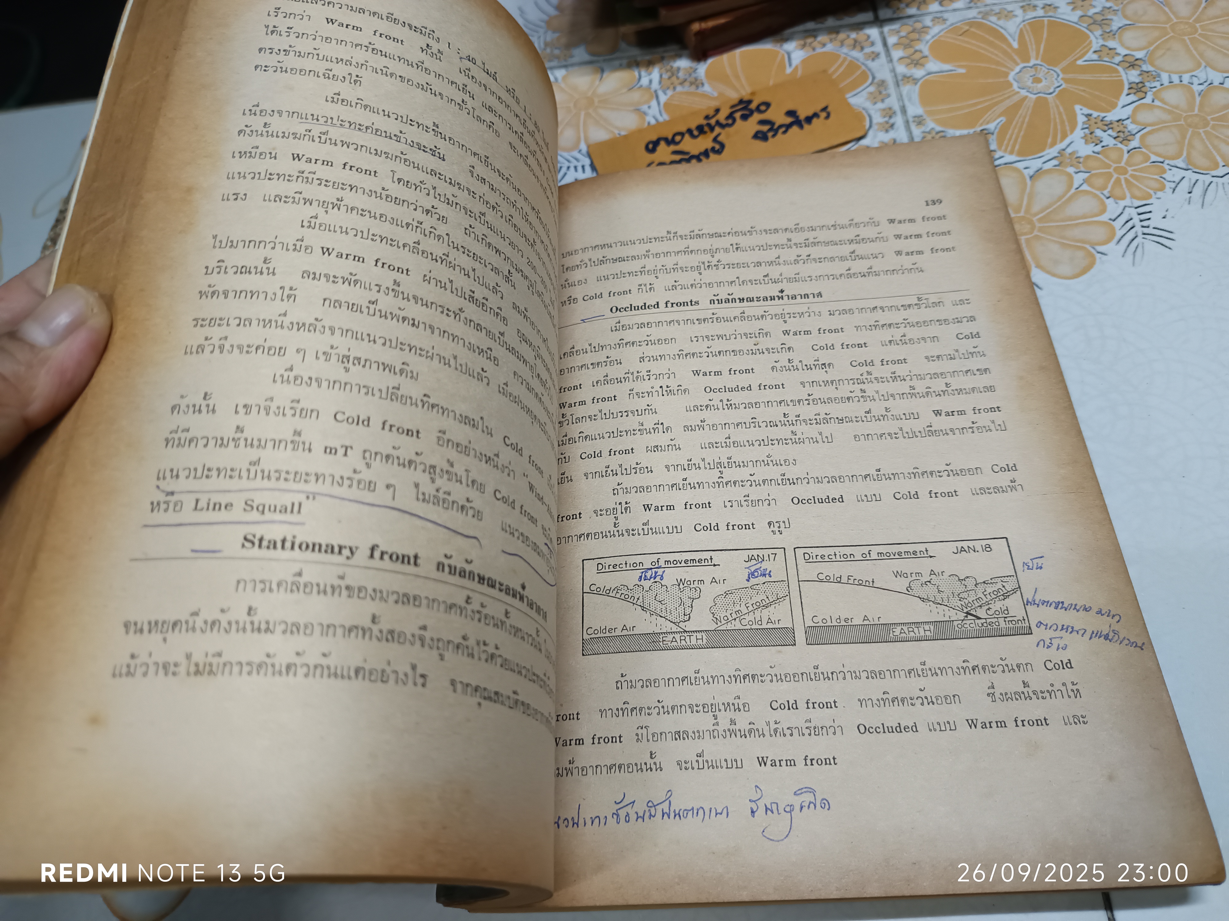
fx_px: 852
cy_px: 460
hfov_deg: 71.6
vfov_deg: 56.8
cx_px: 614
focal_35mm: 24
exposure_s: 1/33.3
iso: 1016
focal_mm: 5.31
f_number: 1.7
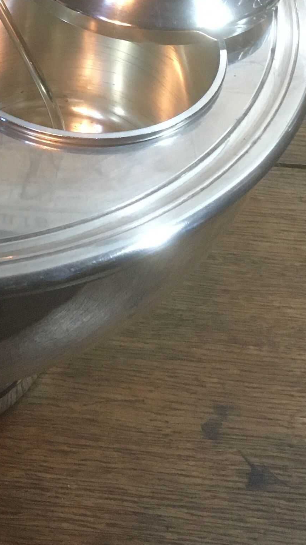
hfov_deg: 13.9
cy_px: -152
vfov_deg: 22.9
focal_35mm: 83
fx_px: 1198
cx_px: -109
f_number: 2.2
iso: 200
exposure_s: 1/33
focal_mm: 4.15
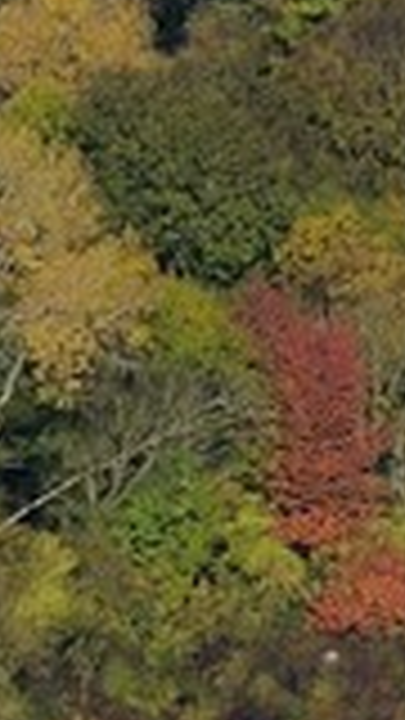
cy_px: -1350
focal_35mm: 961
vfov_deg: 2.2
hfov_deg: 1.2
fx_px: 18347
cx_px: 2912
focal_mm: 92
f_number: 10
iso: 400
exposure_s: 1/800
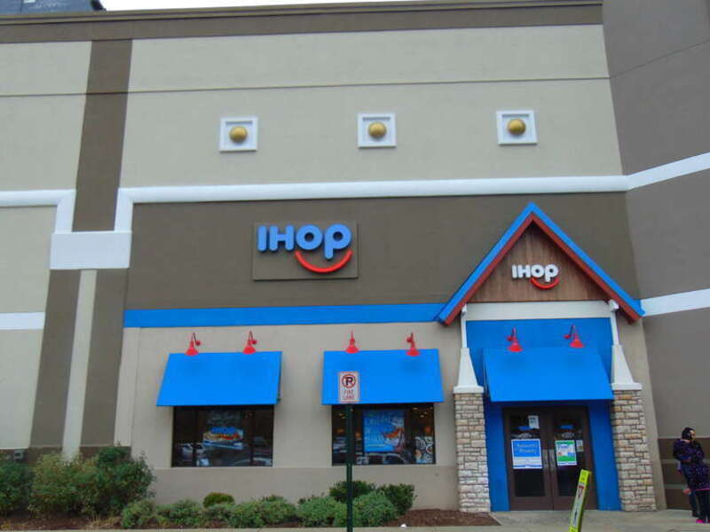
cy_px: 266
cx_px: 355
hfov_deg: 55.4
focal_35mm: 33
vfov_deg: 42.9
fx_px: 677
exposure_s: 1/160
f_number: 3.2
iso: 80
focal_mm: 5.8
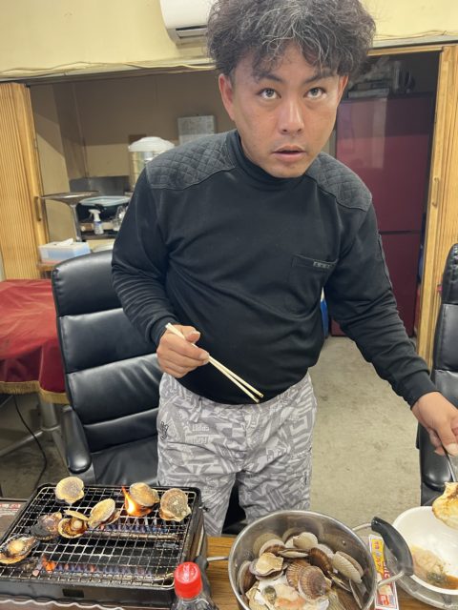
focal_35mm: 26
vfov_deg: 67.3
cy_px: 305
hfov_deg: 53.1
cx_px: 229
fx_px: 459
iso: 200
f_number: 1.5
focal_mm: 5.7
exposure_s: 1/60
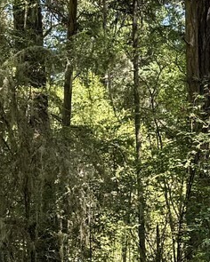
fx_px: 987
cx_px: -1
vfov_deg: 15.1
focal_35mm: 127
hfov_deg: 12.0
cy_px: 164
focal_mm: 6.76
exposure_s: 1/275
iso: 80
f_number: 1.78
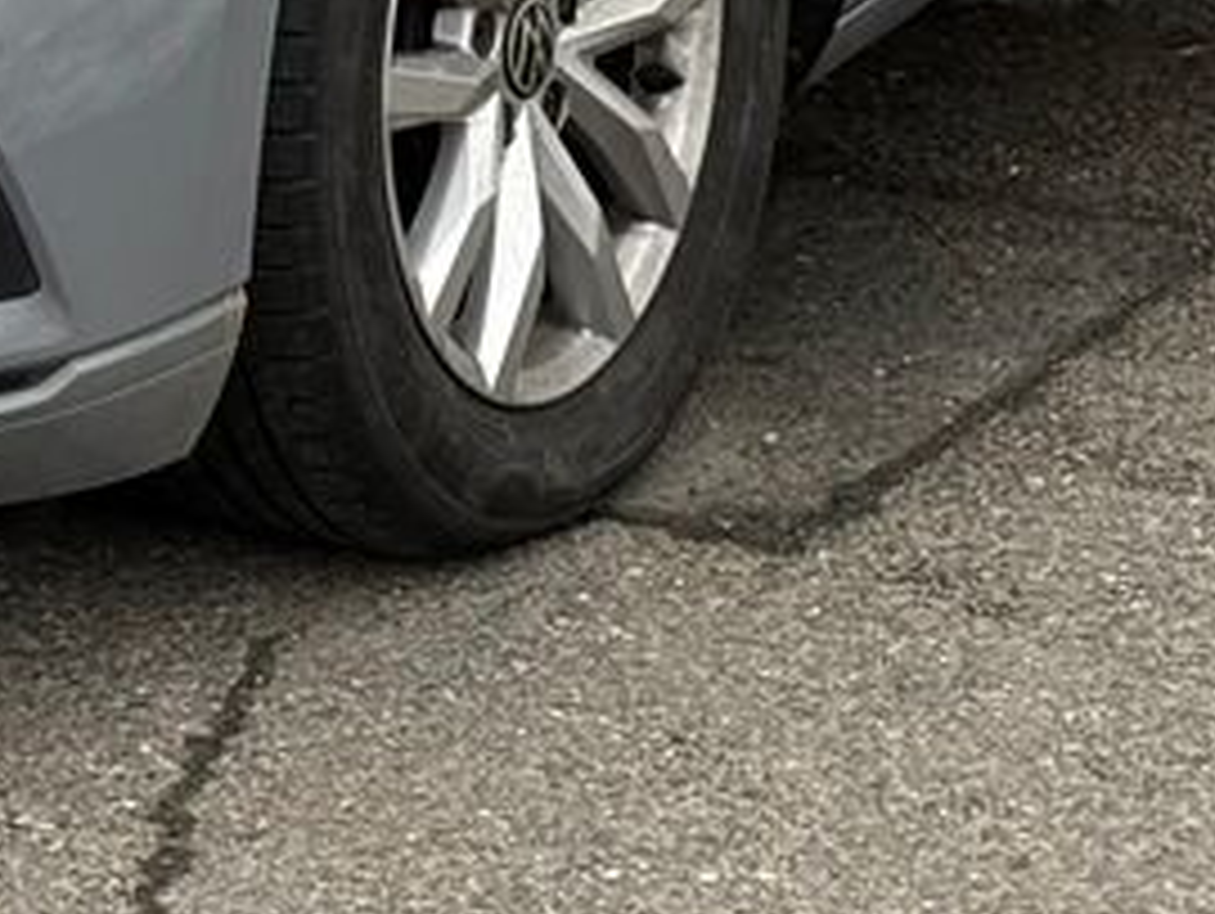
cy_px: -473
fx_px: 6394
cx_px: -32
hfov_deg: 10.7
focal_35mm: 182
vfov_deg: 8.0
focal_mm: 6.76
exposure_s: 1/343
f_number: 1.78
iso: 80
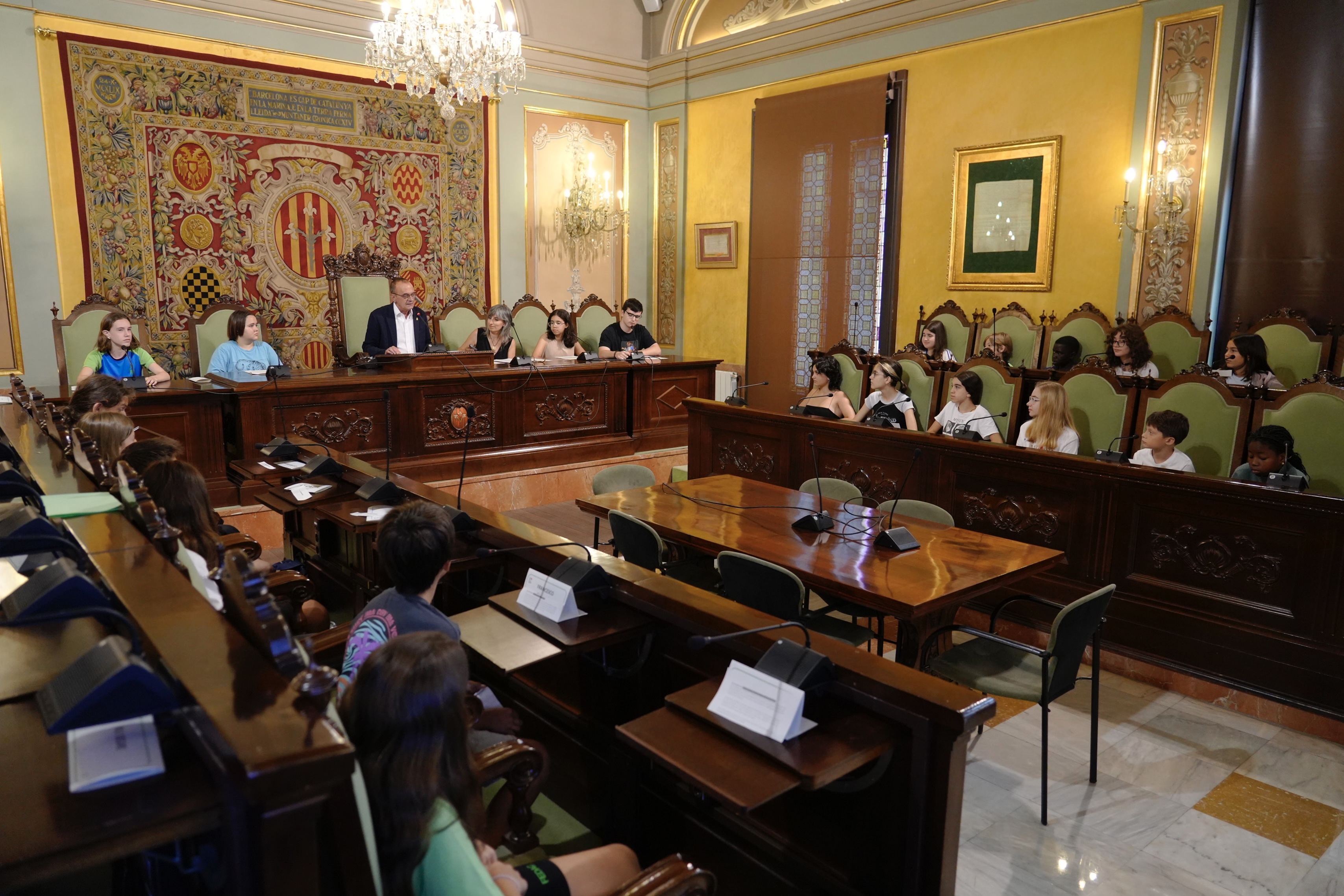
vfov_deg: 53.1
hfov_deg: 73.7
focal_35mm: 24
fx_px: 896
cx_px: 672
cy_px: 448
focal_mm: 24
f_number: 4
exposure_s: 1/100
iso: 3200
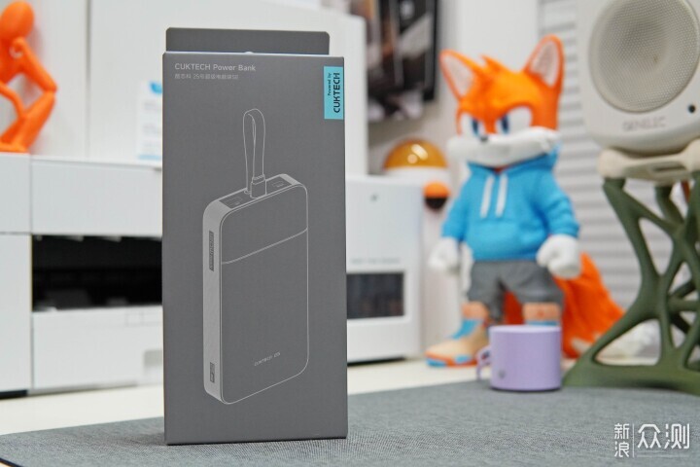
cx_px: 350
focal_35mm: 45
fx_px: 875
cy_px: 234
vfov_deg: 29.9
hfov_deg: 43.6
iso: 2000
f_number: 4
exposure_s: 1/160
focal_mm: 30
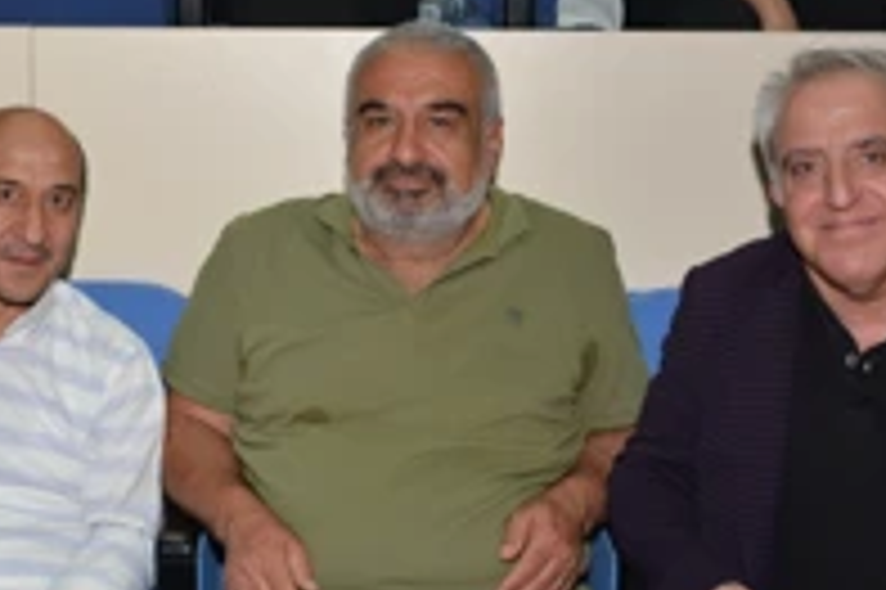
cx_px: 198
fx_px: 2090
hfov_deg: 23.6
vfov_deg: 16.0
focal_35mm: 85
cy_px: 227
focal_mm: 38
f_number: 4
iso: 800
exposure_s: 1/60
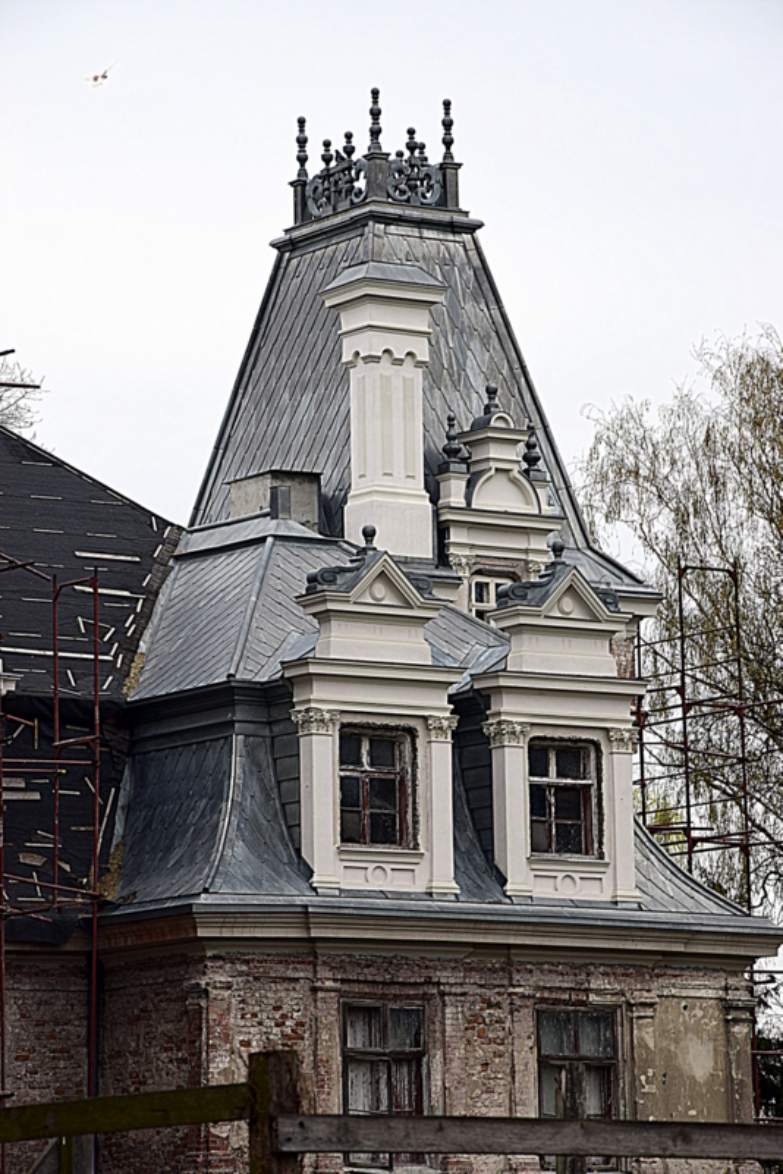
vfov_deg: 13.0
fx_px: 5134
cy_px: 587
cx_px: 392
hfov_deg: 8.7
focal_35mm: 158
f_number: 10
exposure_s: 1/250
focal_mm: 105
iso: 400
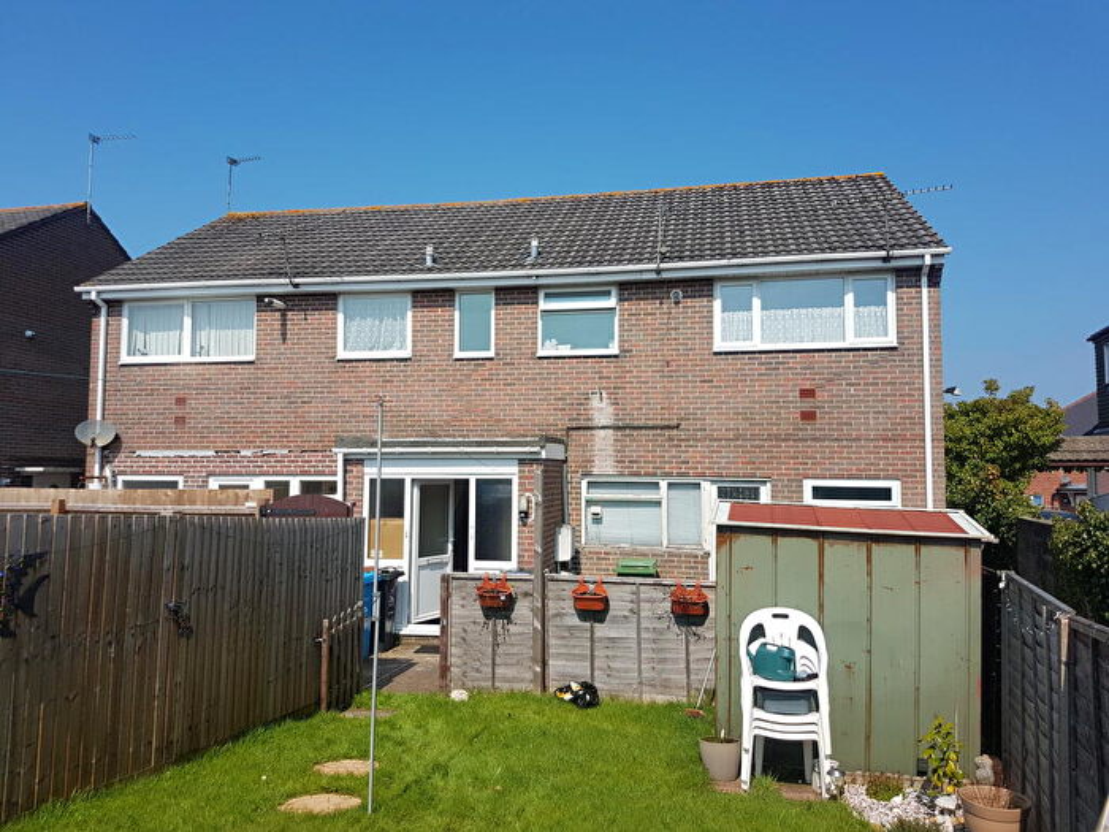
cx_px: 554
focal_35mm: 26
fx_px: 833
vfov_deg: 53.1
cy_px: 416
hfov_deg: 67.3
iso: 40
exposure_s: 1/2576
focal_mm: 4.2
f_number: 1.7
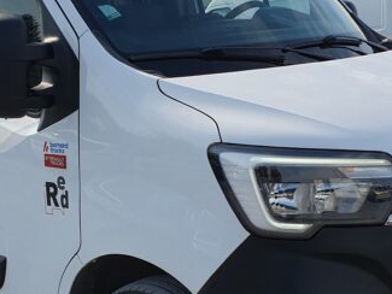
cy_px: 167
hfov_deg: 30.1
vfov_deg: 22.9
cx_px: 150
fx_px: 725
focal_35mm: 64
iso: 50
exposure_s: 1/2020
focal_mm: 4.32
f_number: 2.4
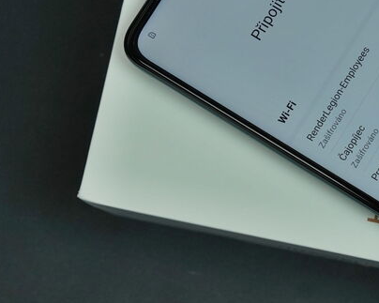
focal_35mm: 96
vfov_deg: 16.0
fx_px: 1077
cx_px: 399
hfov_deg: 19.3
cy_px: 110
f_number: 5.6
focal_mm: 43
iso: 800
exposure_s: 1/500
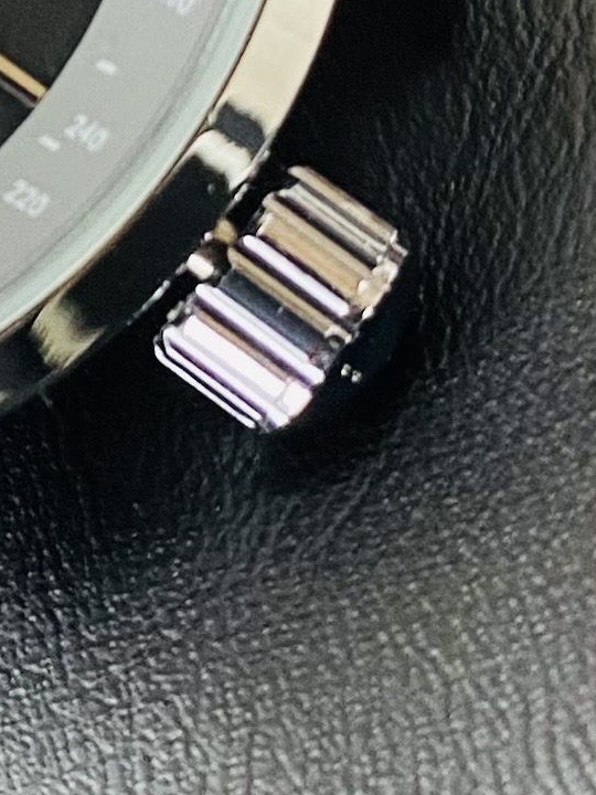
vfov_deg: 13.8
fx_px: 3214
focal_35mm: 140
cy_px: -109
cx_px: -557
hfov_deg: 9.9
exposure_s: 1/50
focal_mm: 4.25
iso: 80
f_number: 1.8
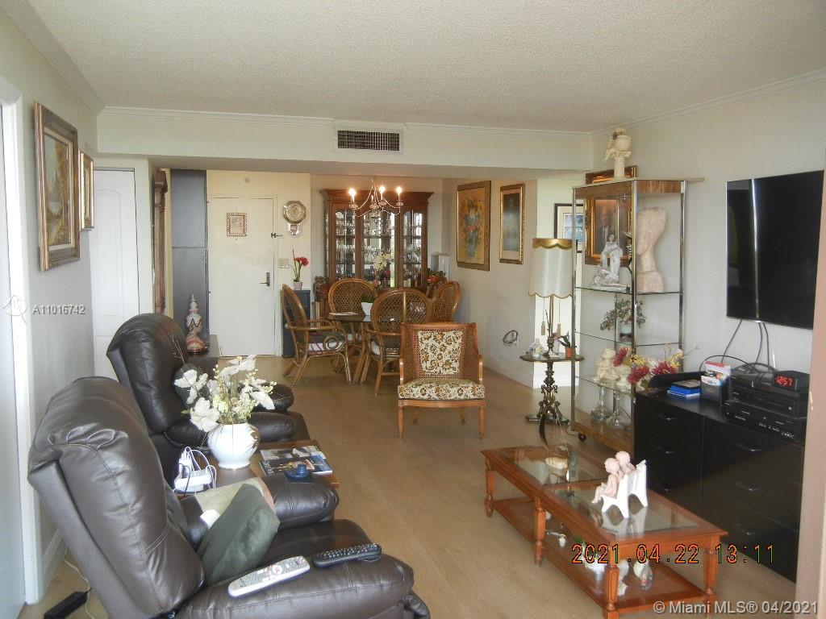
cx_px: 413
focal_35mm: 30
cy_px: 310
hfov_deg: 60.0
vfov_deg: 46.8
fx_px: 716
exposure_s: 1/30
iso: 195
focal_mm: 5.4
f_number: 3.5
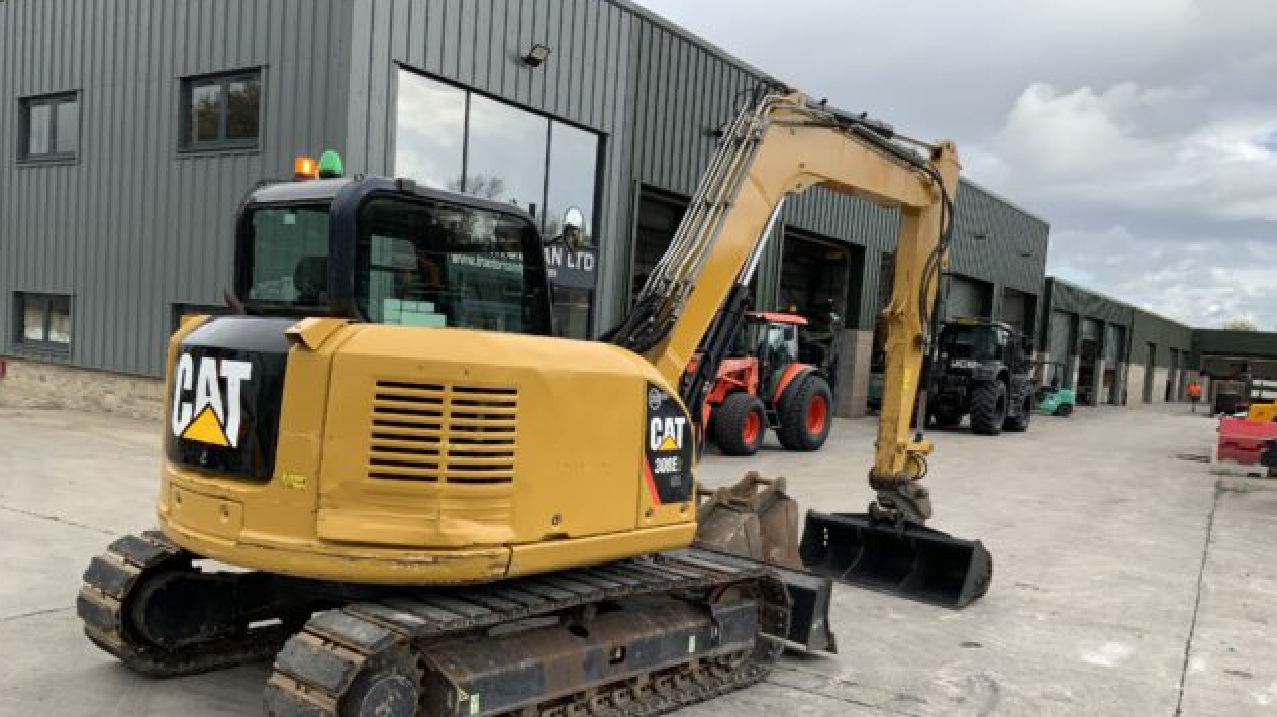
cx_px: 634
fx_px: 1083
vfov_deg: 36.5
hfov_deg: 61.0
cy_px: 428
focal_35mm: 32
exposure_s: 1/749
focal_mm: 3
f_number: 1.8
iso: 16
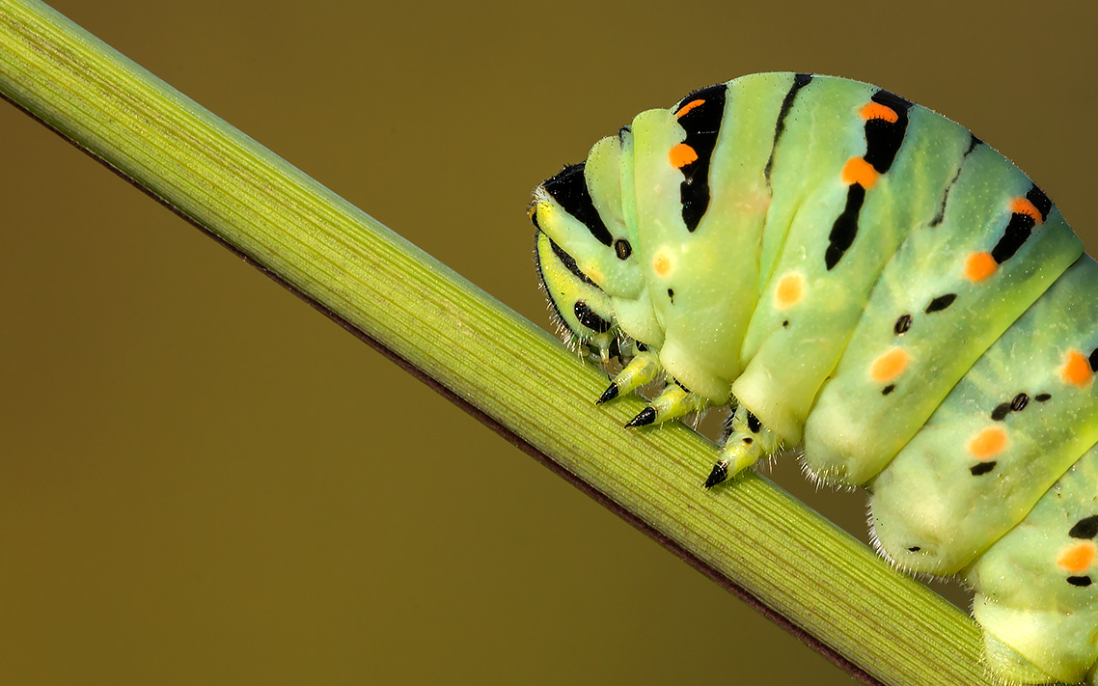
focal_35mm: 387
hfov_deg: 5.4
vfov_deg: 3.4
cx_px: 841
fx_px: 11579
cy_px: 580
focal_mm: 180
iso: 200
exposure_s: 1/100
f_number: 18
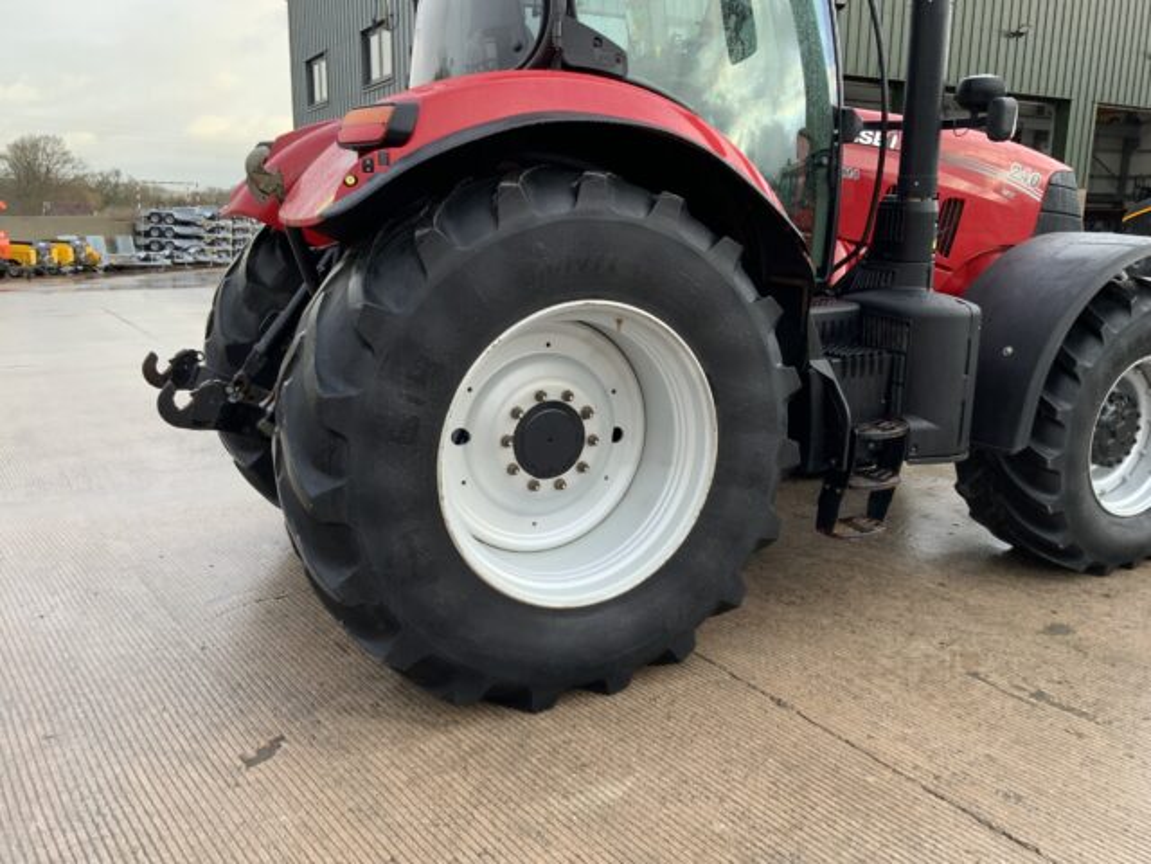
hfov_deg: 61.7
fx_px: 964
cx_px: 576
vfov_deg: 48.2
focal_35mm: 29
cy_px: 432
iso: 25
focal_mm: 3
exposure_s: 1/122
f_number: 1.8
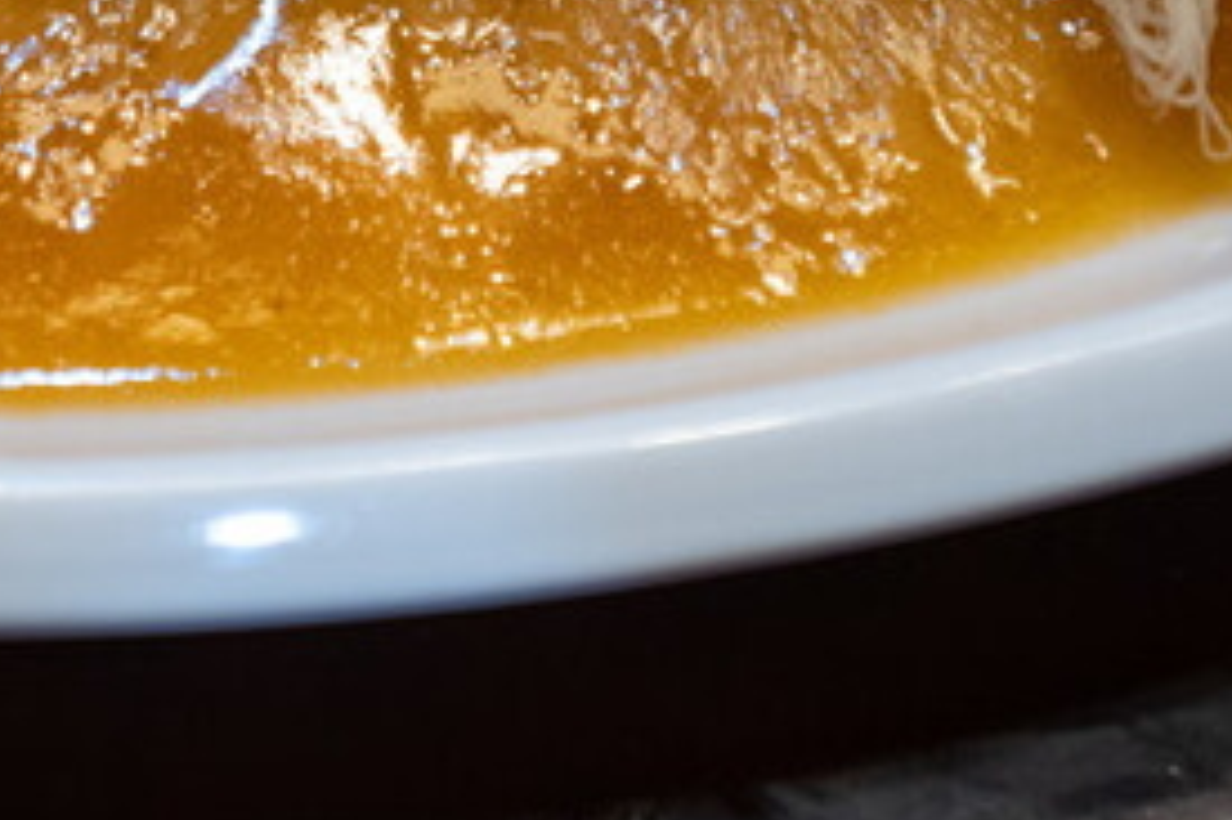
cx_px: 179
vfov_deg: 10.0
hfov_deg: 15.5
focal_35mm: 131
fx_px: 4480
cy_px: -529
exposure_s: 1/15
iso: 320
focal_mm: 30
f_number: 4.5
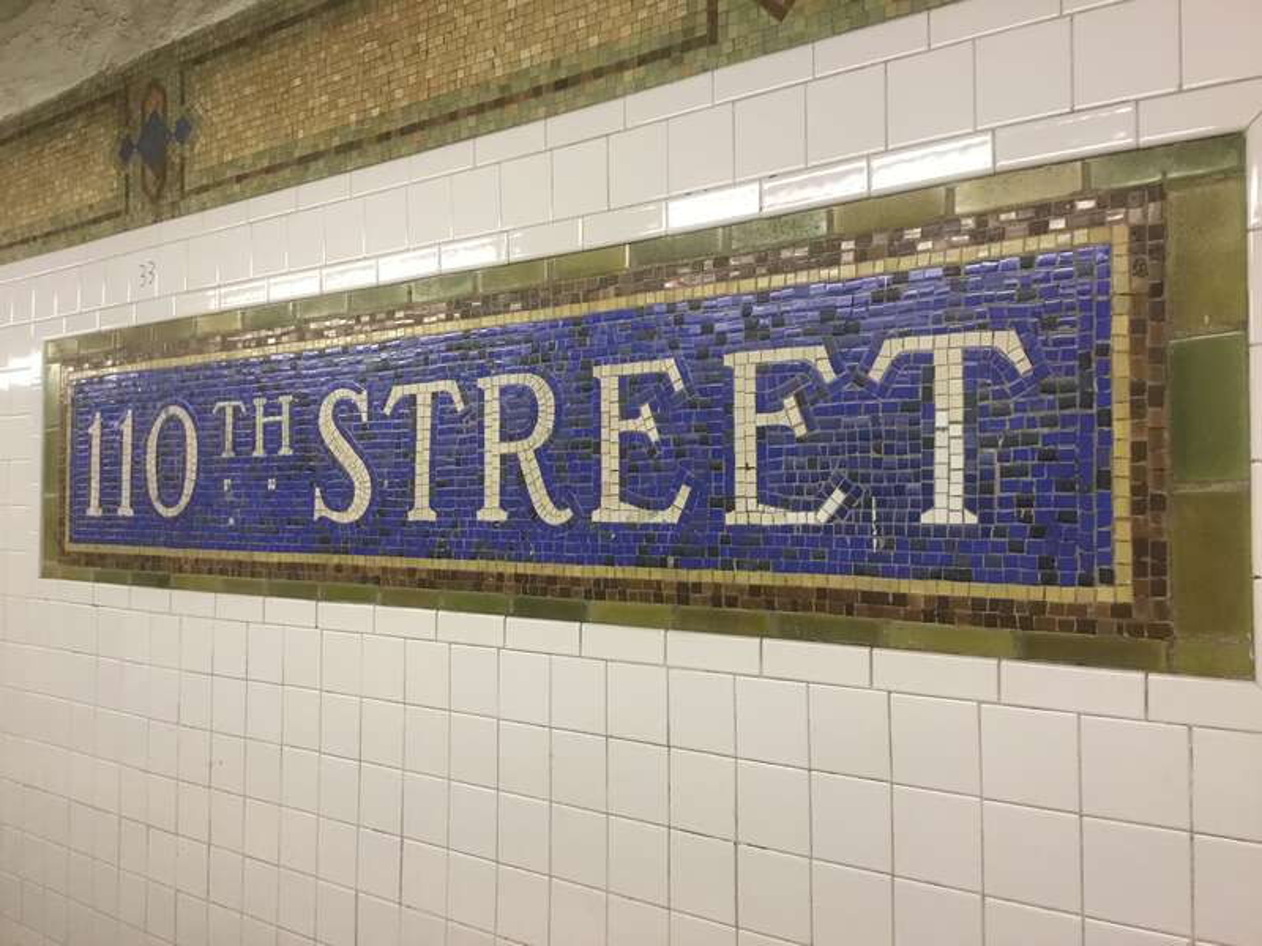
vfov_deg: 45.4
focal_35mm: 31
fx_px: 1130
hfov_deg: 58.4
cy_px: 473
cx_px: 631
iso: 100
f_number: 2.4
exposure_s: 1/30
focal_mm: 3.3
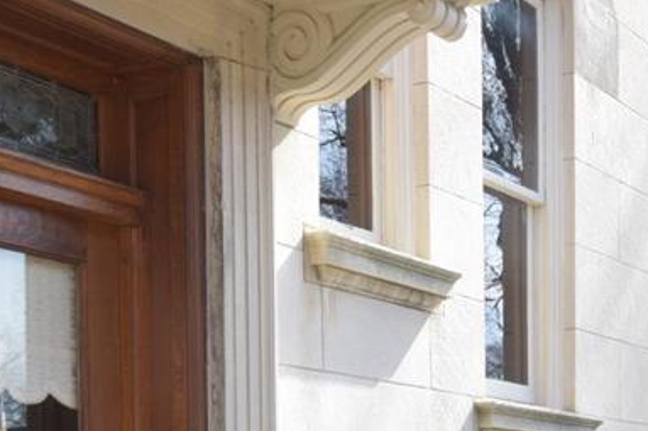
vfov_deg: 15.4
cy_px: 540
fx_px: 1529
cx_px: 573
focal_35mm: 85
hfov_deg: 23.3
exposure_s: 1/50
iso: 400
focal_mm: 20
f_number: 14
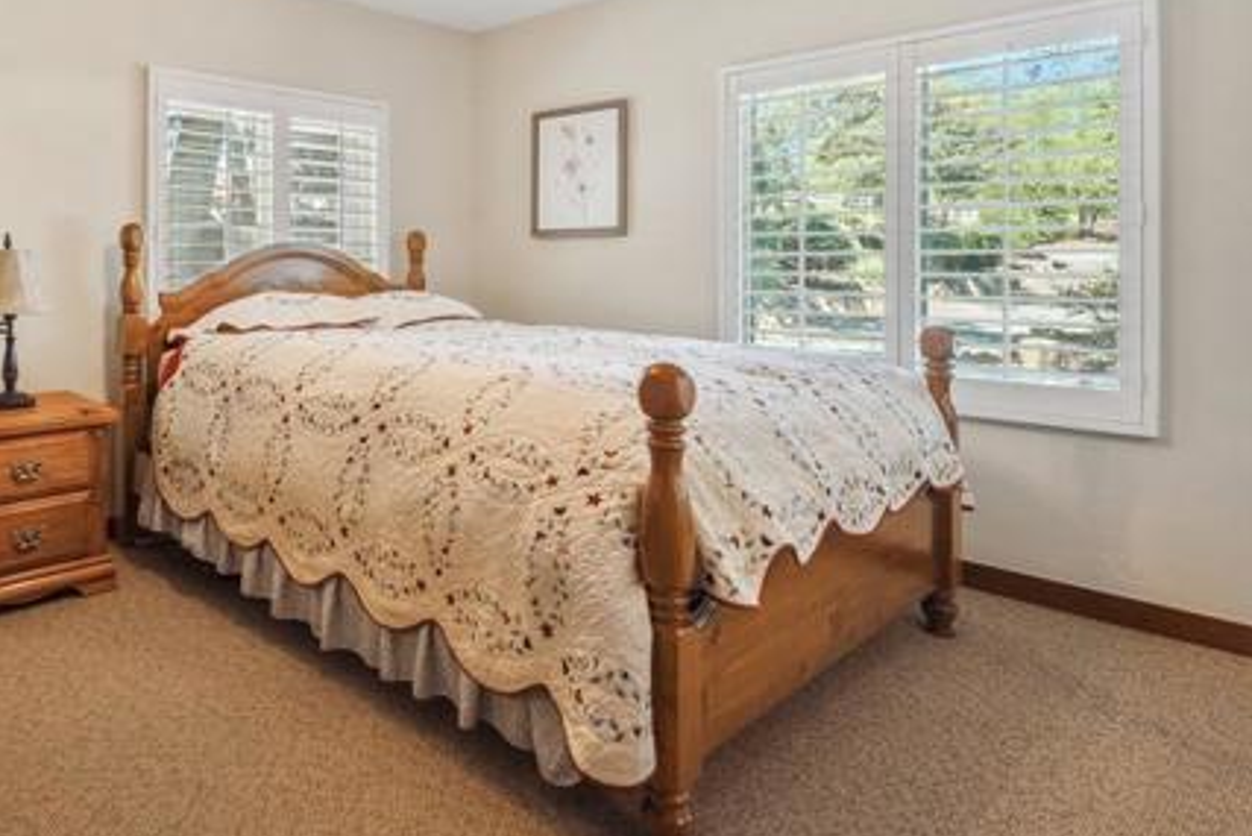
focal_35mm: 24
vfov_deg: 52.0
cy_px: 265
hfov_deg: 69.2
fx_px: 835
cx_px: 323
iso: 400
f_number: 8
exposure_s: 1/25
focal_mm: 16
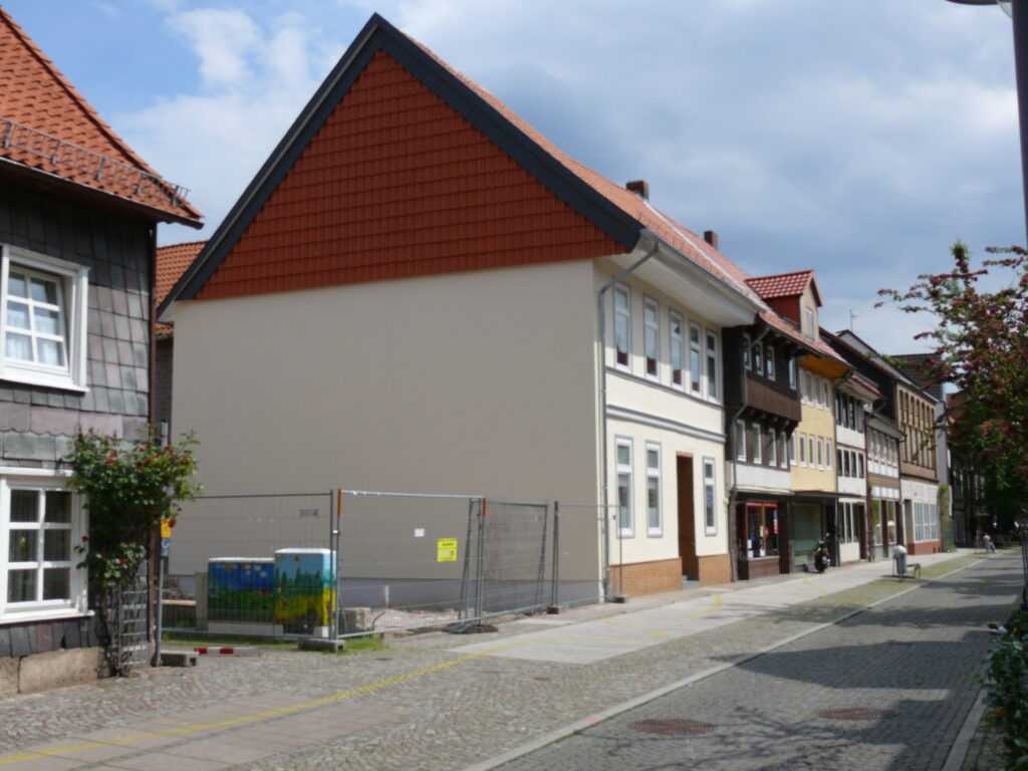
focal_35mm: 39
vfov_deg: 36.8
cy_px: 386
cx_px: 514
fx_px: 1158
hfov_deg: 47.9
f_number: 5
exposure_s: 1/800
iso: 100
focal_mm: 8.2
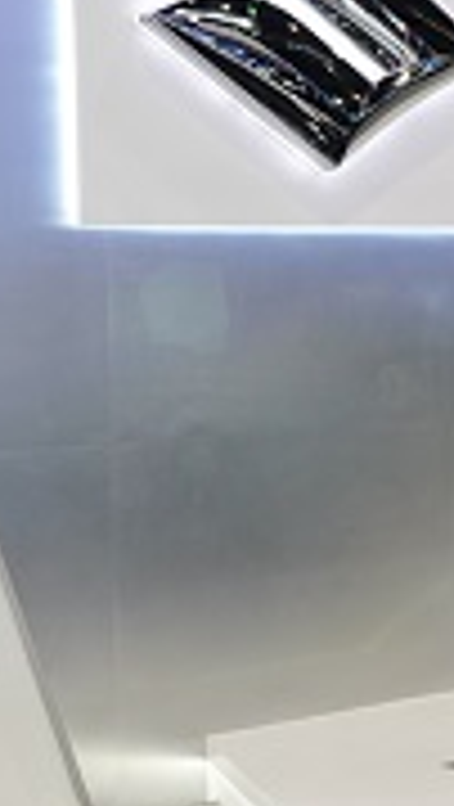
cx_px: 1011
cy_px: 324
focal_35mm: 117
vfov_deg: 18.3
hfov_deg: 9.5
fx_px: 2498
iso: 1600
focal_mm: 40
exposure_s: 1/100
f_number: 5
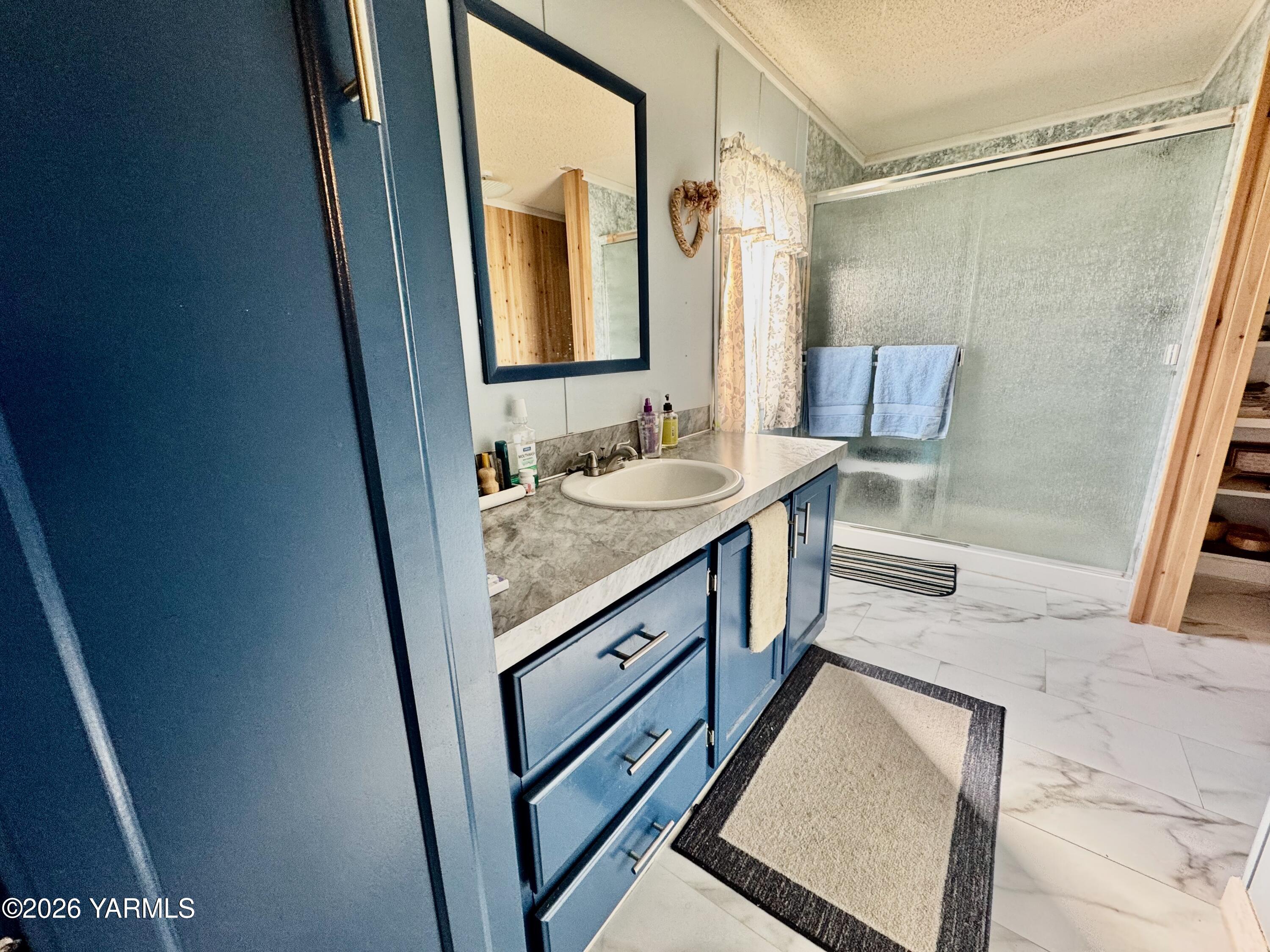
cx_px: 635
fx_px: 514
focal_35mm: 14
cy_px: 476
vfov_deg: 85.7
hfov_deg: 102.1
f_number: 2.2
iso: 160
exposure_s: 1/60
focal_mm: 2.22
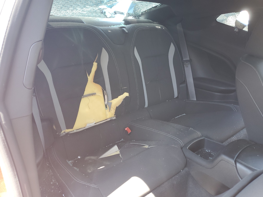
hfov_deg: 67.3
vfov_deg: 53.1
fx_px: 198
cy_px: 98
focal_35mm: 26
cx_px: 132
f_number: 1.5
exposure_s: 1/60.2
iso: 61
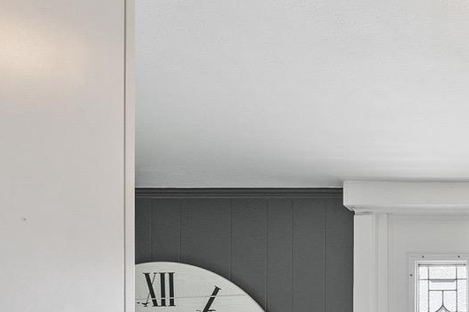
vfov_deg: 21.6
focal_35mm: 54
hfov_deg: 28.2
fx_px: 703
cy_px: 447
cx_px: 653
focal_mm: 14
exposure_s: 1/10
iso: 1000
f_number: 11
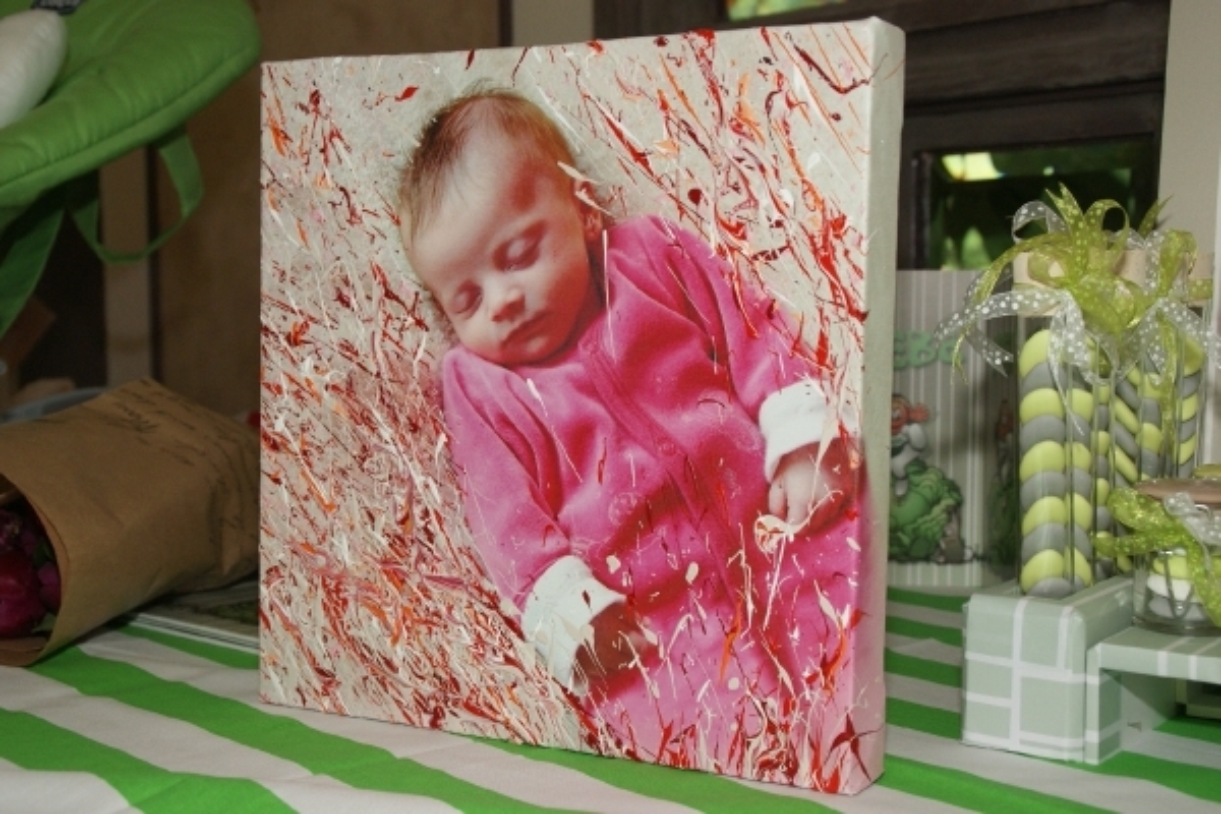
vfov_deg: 25.8
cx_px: 610
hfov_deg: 37.9
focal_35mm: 52
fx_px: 1780
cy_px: 407
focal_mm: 35
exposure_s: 1/60
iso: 400
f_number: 5.6
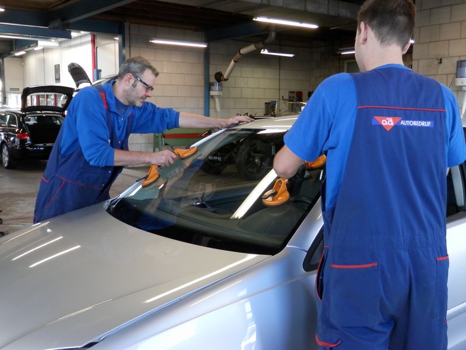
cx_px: 233
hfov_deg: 50.1
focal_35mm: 37
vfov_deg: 38.7
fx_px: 498
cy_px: 175
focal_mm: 6.6
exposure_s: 1/40
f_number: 3.6
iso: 200
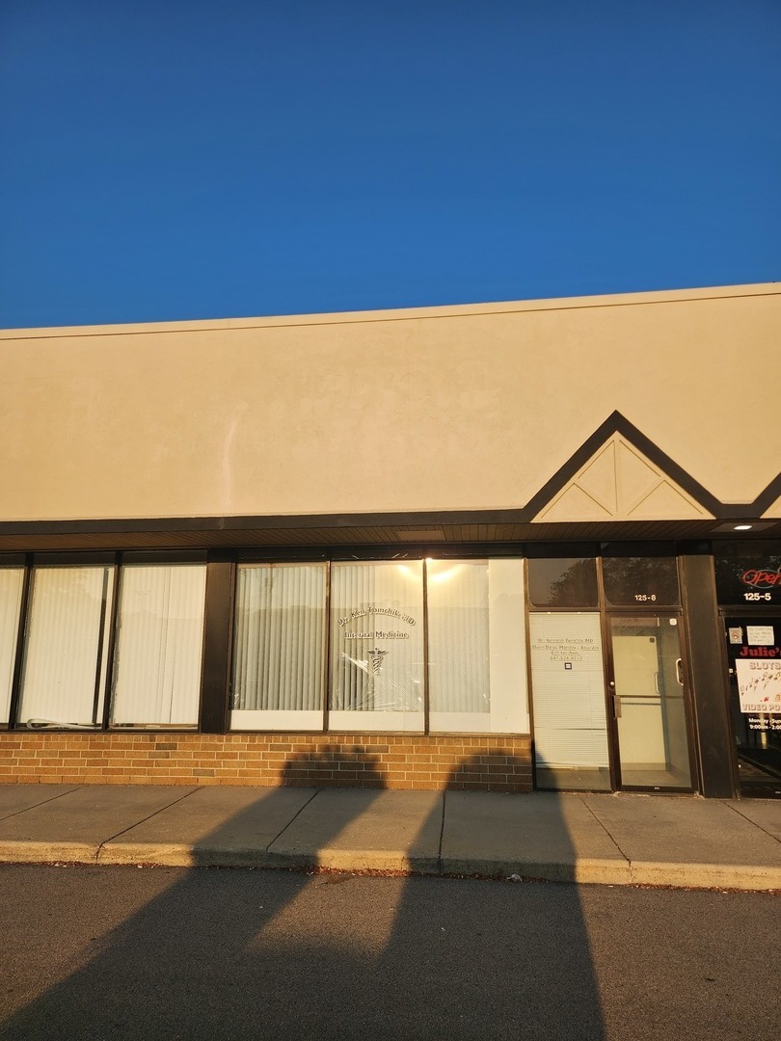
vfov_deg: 73.9
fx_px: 692
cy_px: 520
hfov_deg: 58.9
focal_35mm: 23
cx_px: 390
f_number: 1.8
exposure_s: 1/790
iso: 12
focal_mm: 6.4
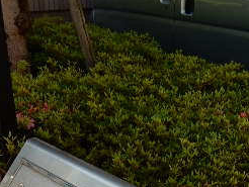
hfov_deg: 29.5
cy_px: 239
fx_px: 468
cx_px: 177
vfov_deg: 20.7
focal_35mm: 65
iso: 125
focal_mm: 4.5
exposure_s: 1/250
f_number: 3.7
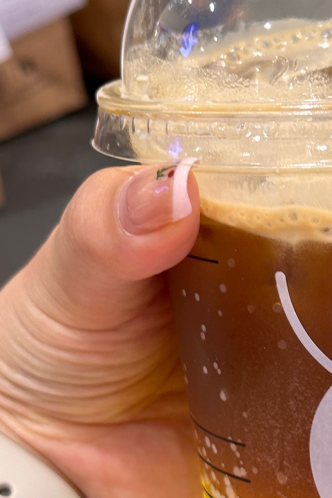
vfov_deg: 17.4
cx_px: 352
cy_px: 345
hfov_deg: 11.6
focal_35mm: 117
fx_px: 1618
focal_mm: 6.86
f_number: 1.78
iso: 50
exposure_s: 1/50
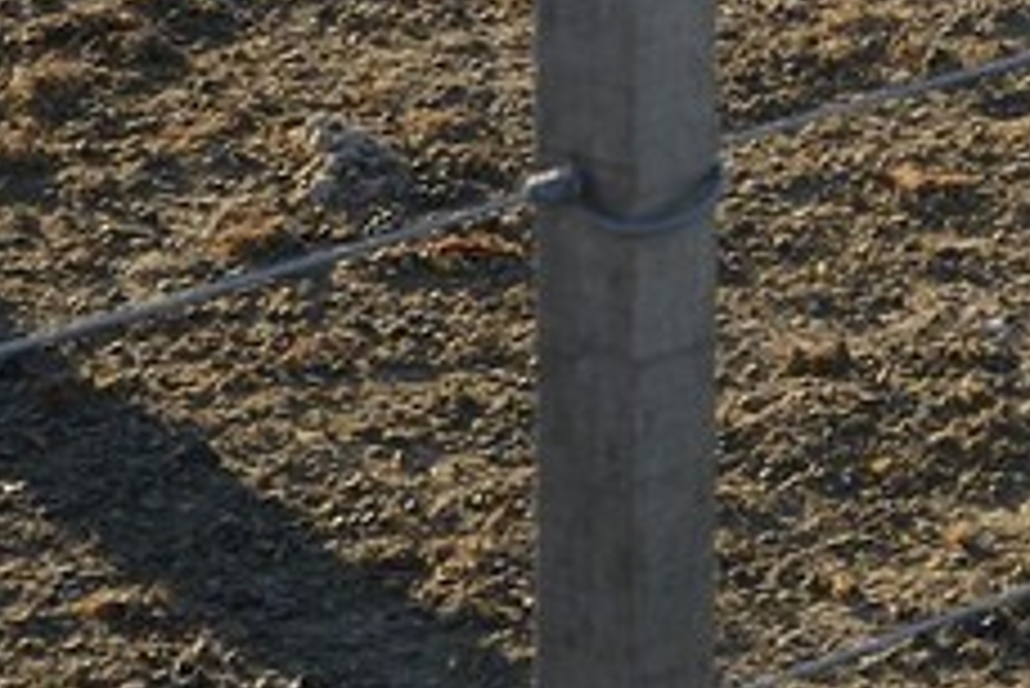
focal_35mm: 265
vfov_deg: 4.8
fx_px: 7586
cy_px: -1691
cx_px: 1844
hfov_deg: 7.5
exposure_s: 1/400
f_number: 9
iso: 400
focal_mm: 38
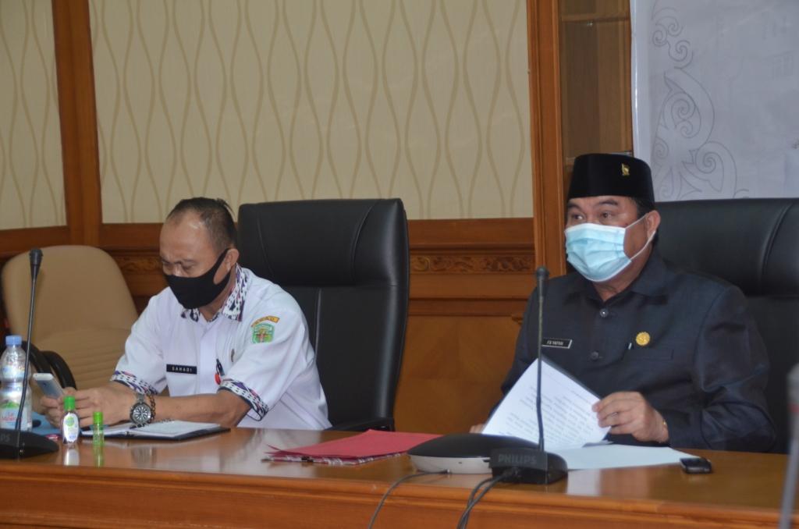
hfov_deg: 20.1
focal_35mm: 102
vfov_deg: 13.4
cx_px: 400
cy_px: 264
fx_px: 2259
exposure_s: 1/60
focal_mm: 68
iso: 800
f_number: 5.3
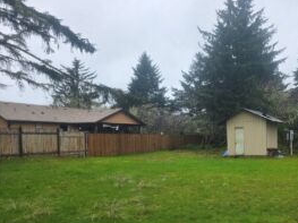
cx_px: 224
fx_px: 301
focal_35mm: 35
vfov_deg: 40.2
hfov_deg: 50.4
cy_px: 149
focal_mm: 6.3
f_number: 1.7
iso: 25
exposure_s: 1/359
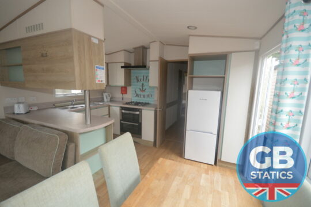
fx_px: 130
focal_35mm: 15
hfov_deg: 100.4
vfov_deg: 77.3
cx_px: 156
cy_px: 104
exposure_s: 1/80
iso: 400
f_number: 4.5
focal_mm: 10
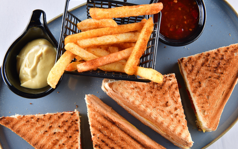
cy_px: 72
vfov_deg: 28.6
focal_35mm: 45
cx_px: 119
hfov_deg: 44.4
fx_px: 292
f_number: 18
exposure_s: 1/160
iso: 80
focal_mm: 44
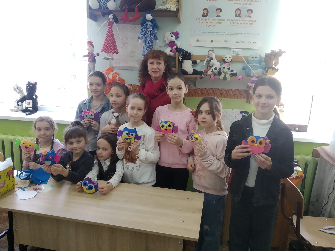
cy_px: 126
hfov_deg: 67.3
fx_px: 252
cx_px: 168
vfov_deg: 53.1
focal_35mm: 26
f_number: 2.2
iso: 125
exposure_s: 1/33
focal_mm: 3.82
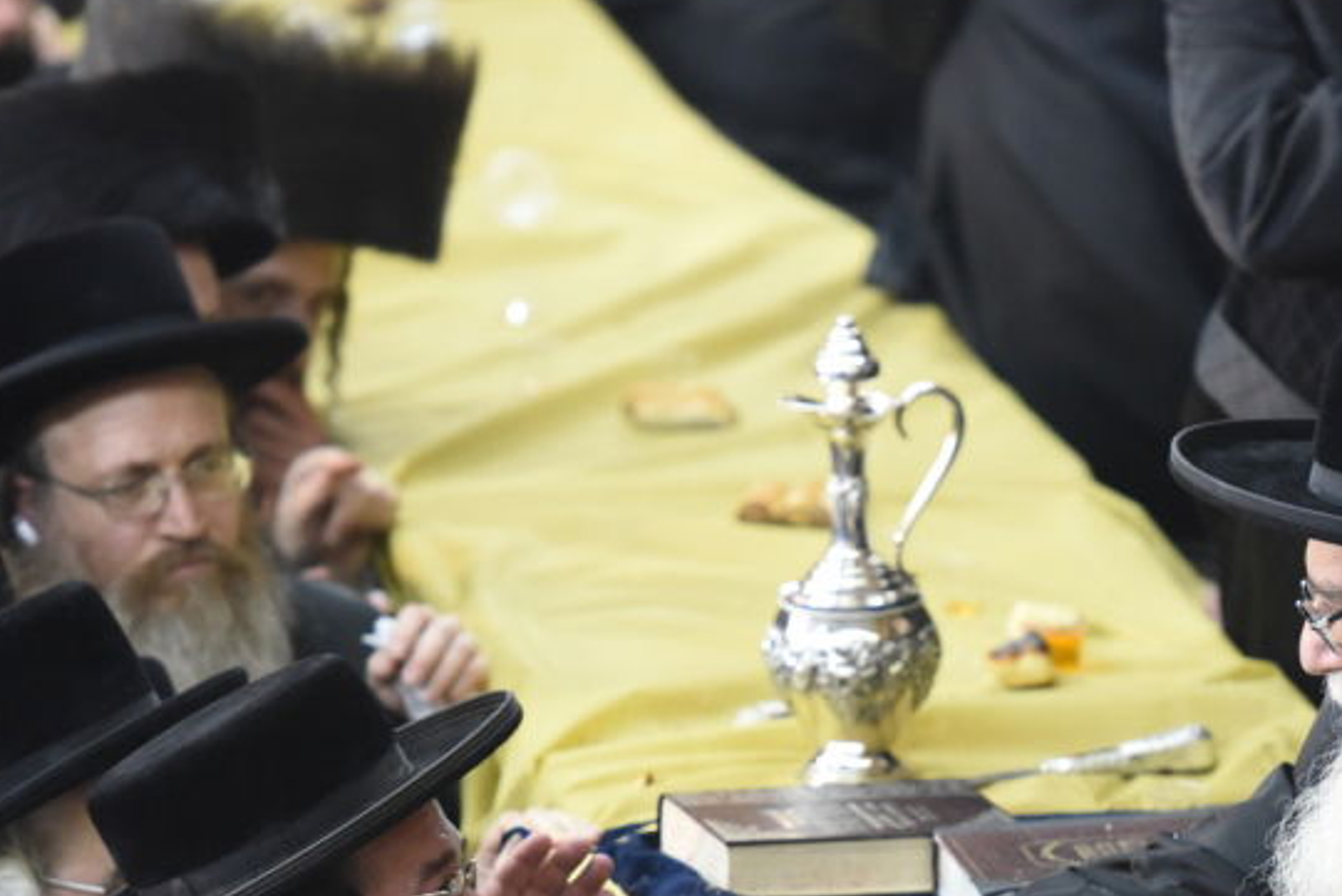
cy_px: 793
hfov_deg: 6.4
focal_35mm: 322
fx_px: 12006
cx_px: 856
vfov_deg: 4.3
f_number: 2.8
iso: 3200
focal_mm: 170
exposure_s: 1/100
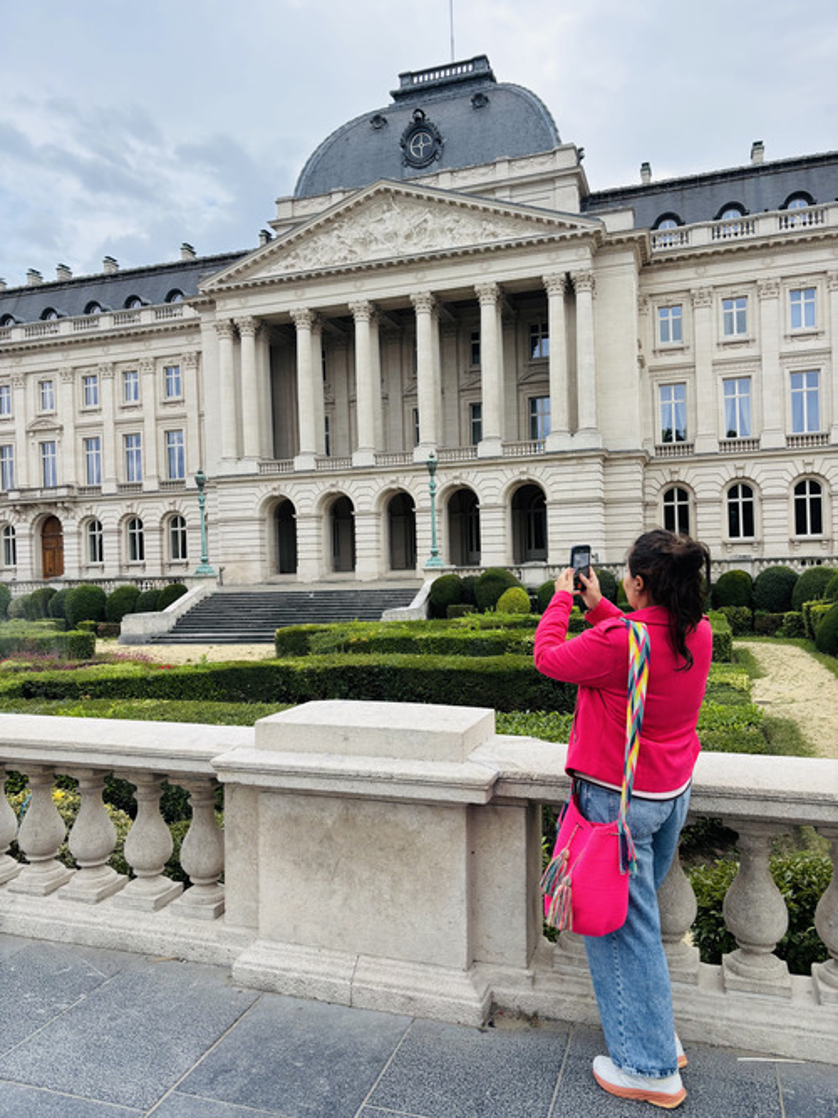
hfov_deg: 53.0
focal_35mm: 26
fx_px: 839
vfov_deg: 67.3
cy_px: 559
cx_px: 419
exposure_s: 1/553
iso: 50
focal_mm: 5.96
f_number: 1.6
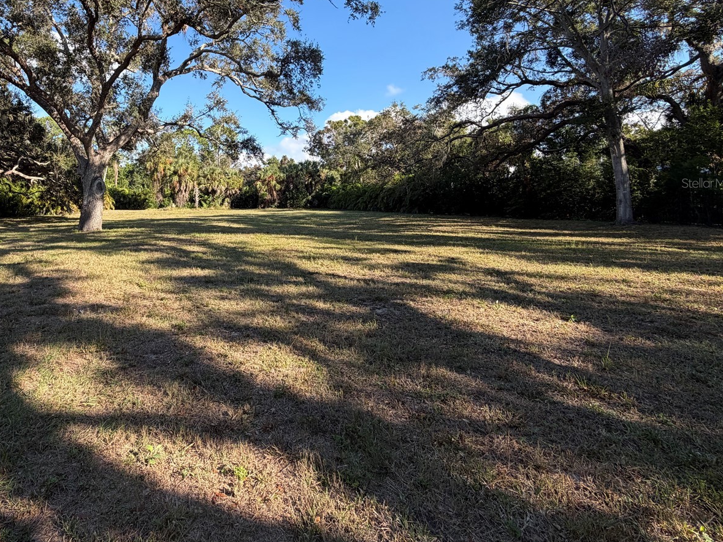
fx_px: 397
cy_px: 183
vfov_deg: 66.9
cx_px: 249
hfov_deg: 82.2
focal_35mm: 19
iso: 50
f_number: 2.2
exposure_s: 1/502
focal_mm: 2.22
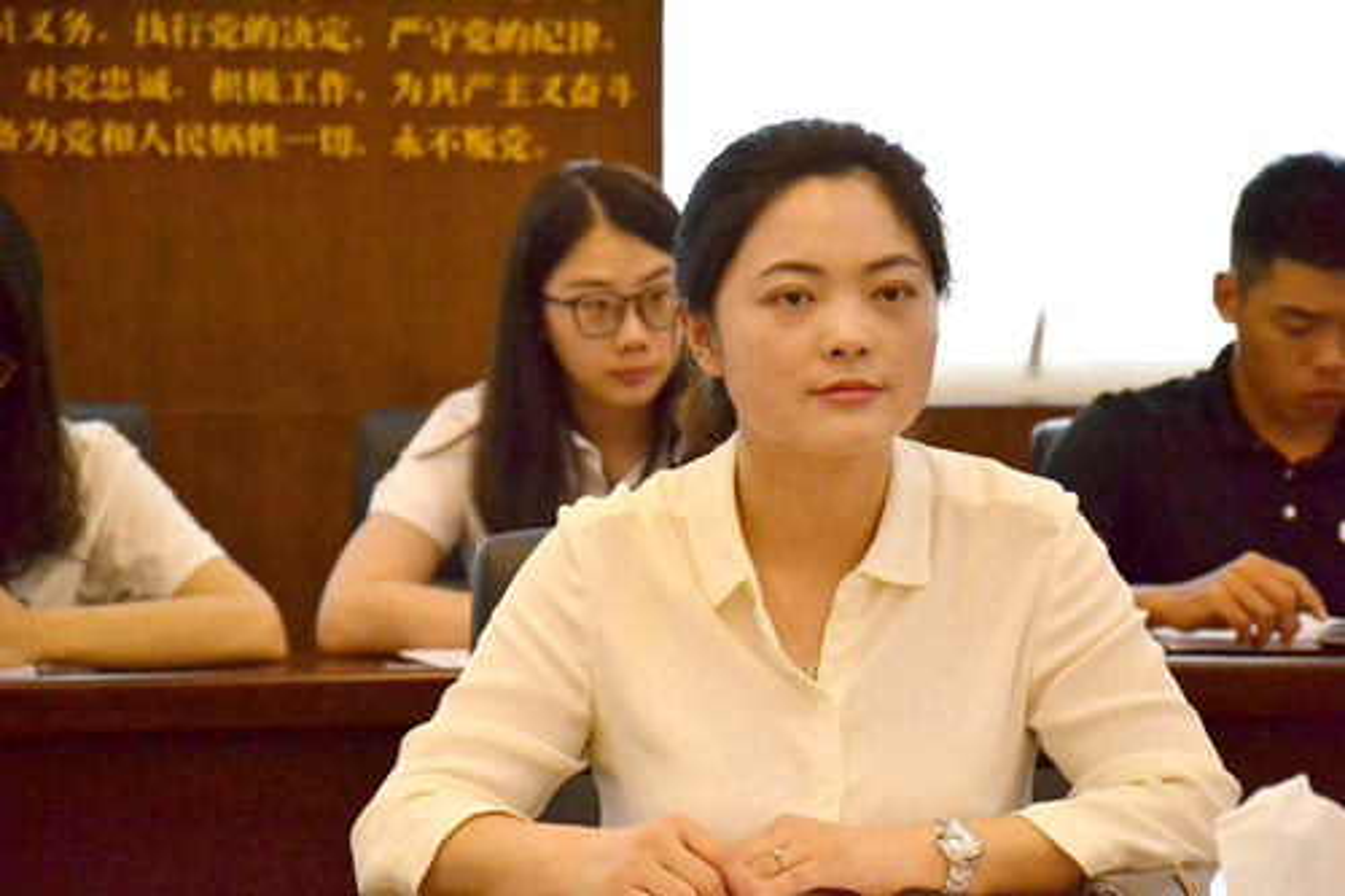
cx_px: 672
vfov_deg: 8.7
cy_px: 448
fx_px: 5882
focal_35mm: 158
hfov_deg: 13.0
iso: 3200
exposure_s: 1/250
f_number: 5.6
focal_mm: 105
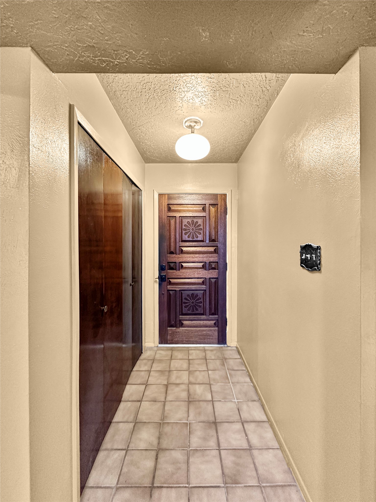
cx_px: 188
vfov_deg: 102.1
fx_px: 203
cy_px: 251
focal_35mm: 14
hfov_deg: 85.7
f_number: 2.2
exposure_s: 1/60
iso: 320
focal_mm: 2.22
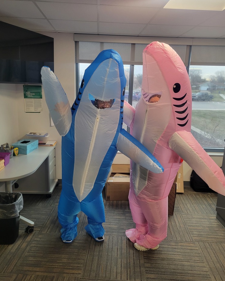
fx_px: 233
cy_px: 140
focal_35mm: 28
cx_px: 114
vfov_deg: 62.2
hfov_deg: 51.5
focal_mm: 5.4
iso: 250
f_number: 1.8
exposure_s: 1/120
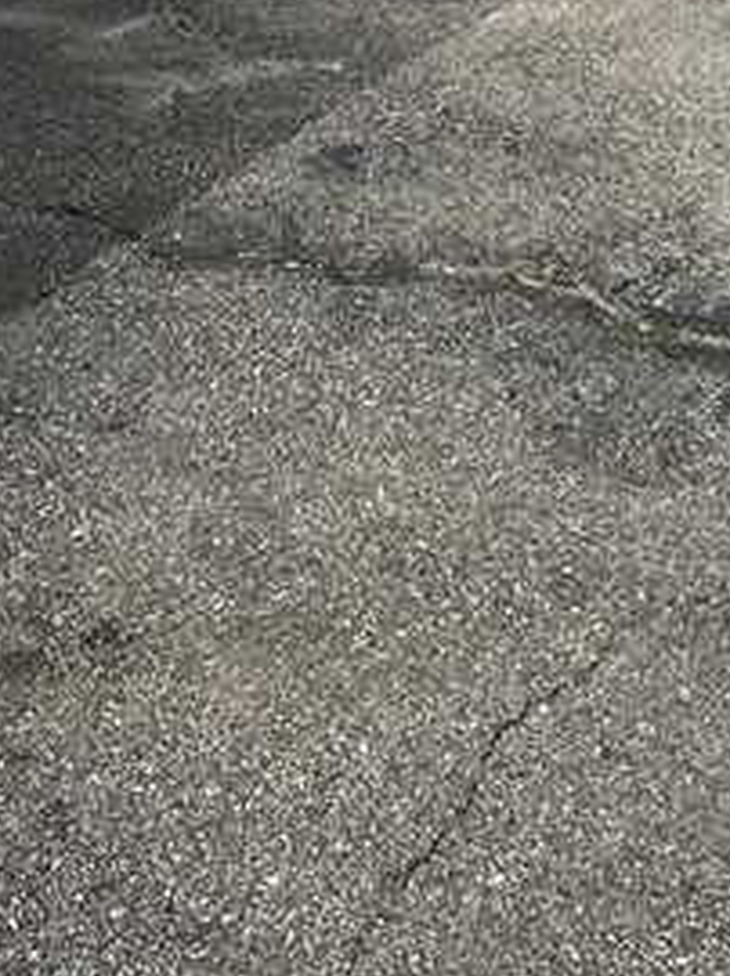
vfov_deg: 23.6
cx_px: 672
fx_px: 2084
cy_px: -257
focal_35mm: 74
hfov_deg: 19.5
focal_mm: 5.7
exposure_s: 1/3831
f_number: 1.5
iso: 50
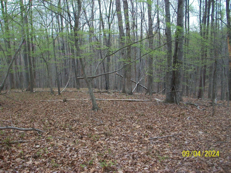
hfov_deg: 54.0
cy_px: 86
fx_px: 227
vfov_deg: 41.8
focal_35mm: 34
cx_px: 116
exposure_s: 1/100
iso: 80
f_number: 2.8
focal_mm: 5.7
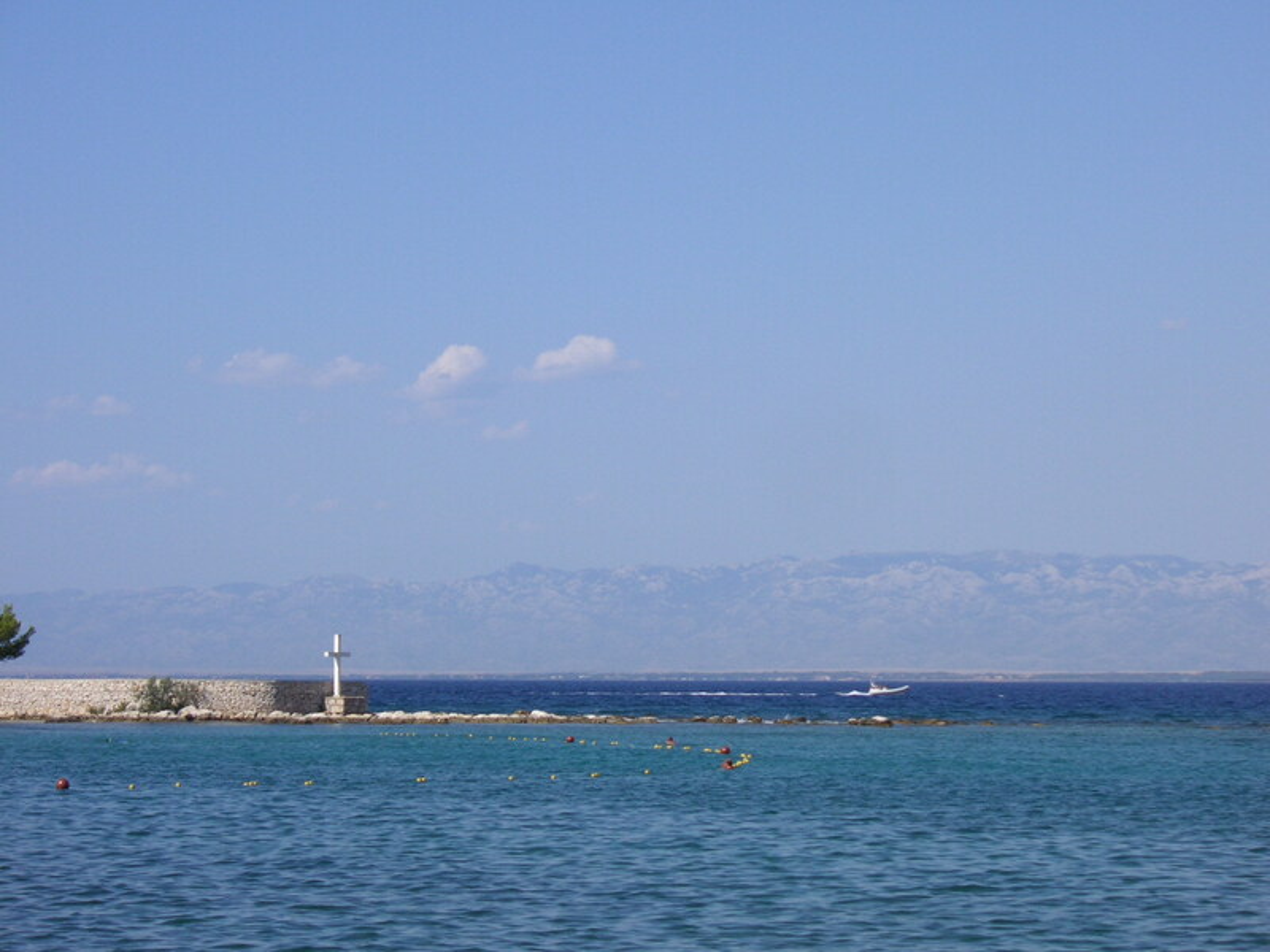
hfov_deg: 18.7
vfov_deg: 14.1
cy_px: 476
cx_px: 635
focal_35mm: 105
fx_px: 3852
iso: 50
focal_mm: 17.1
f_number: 5
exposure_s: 1/750
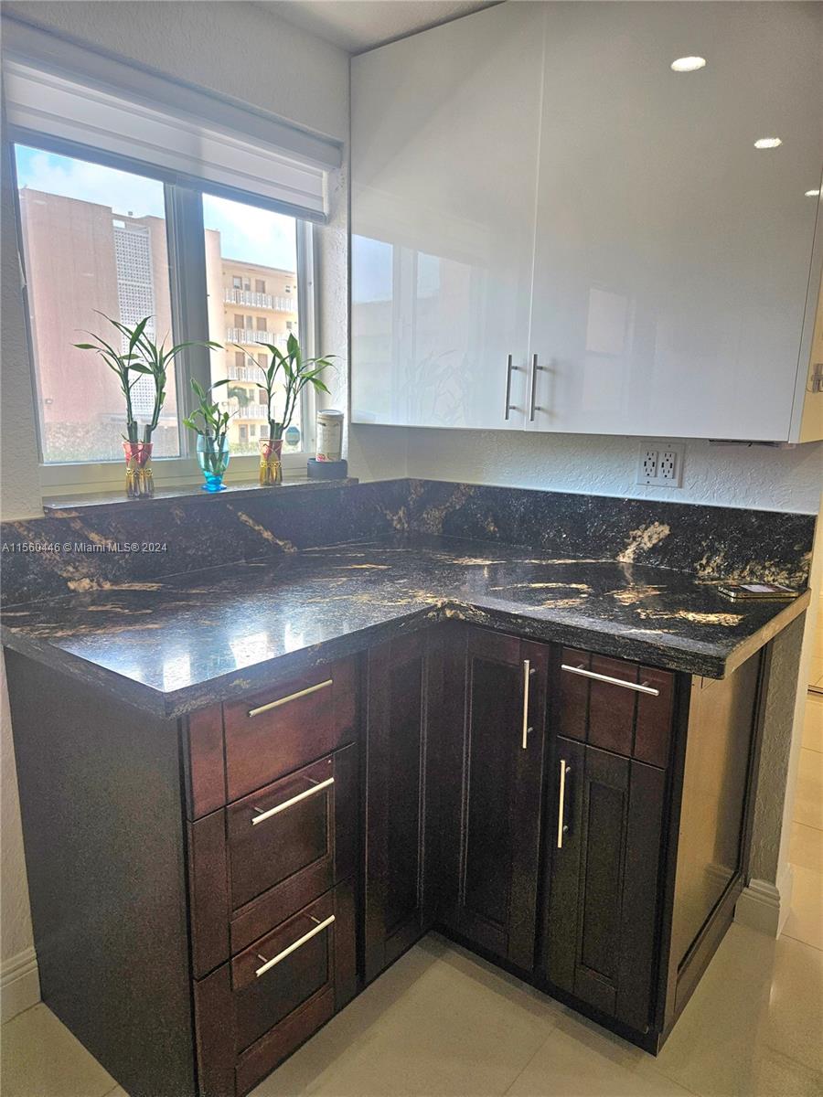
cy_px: 548
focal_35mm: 23
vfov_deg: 73.9
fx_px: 729
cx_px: 412
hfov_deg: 58.9
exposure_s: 1/120
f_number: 1.8
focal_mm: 5.4
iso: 50
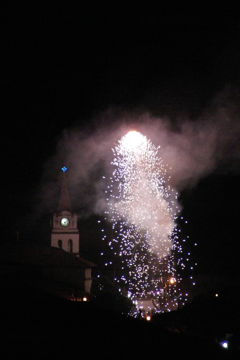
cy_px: 180
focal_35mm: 300
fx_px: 3001
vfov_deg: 6.9
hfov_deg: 4.6
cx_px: 120
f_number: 6.3
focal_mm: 200
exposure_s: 1/25
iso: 1600
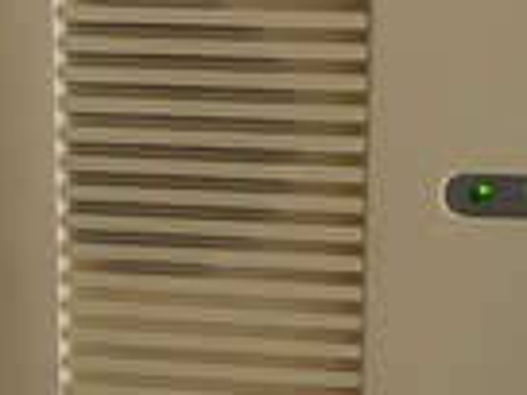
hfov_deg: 18.4
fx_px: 1629
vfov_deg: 13.7
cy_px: 341
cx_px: 326
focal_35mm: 107
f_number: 1.6
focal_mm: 5.96
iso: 250
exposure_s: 1/60
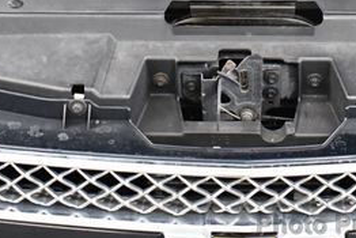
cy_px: -39
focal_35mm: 88
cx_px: 241
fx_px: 871
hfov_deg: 23.0
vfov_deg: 15.1
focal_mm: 18
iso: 3200
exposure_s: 1/100
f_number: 3.5
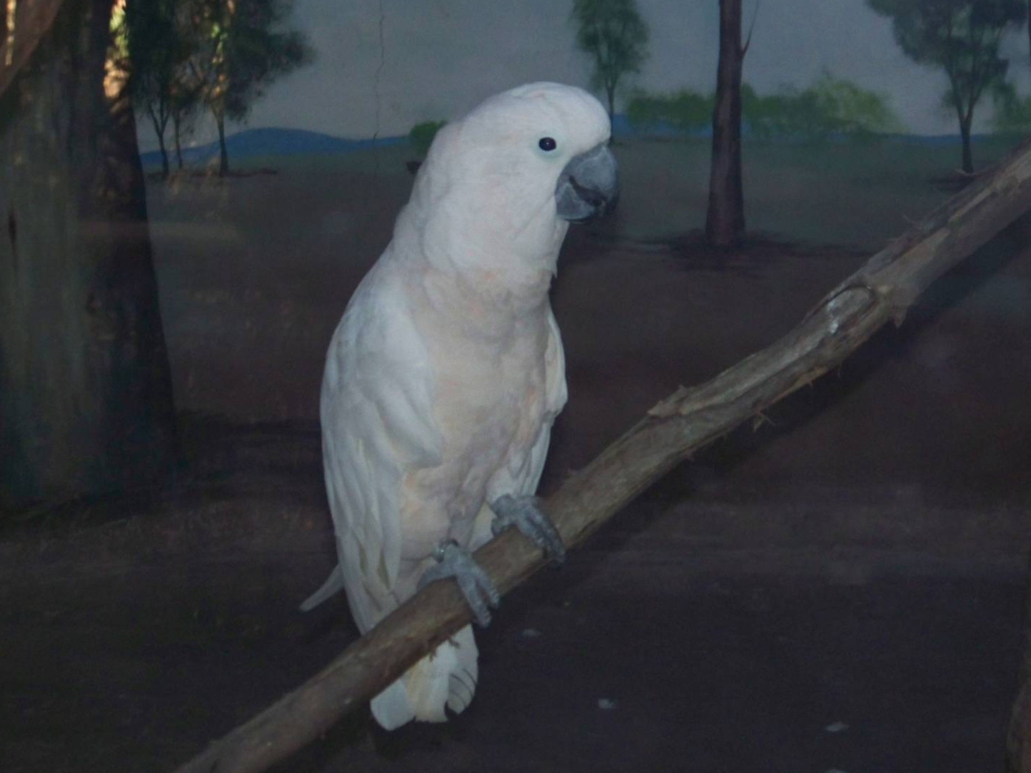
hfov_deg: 12.0
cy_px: 364
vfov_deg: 9.1
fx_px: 4885
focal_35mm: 164
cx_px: 540
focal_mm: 24
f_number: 3.2
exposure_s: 1/40
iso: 200
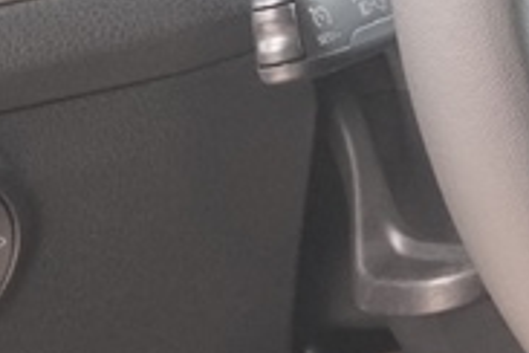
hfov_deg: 8.7
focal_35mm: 227
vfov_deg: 6.0
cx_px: 919
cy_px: -4
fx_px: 3332
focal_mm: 27
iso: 2000
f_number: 4.5
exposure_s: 1/160
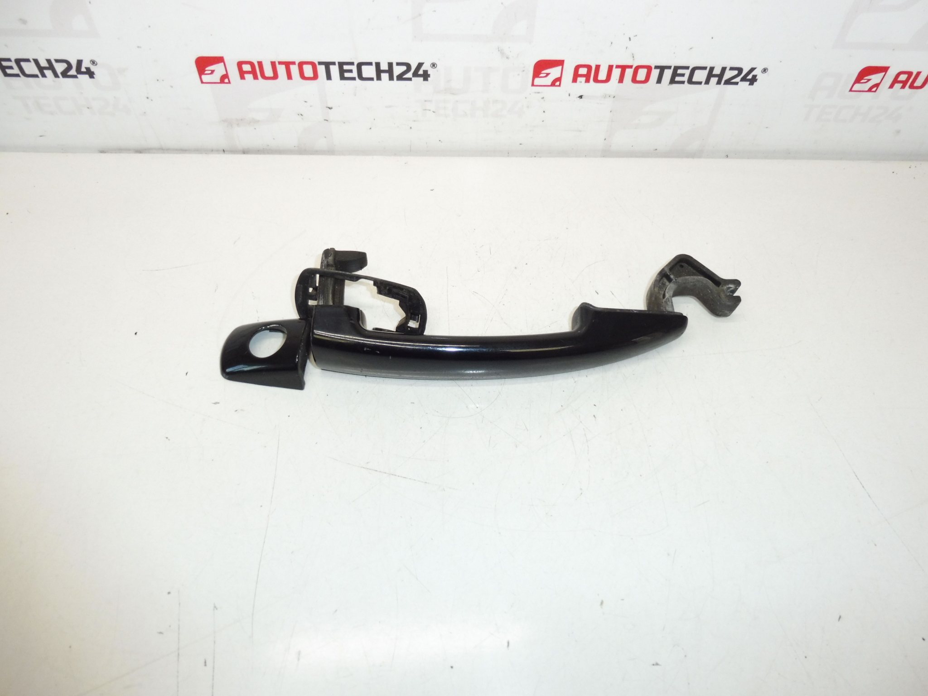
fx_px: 643
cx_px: 464
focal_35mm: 24
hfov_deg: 71.6
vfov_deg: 56.8
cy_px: 348
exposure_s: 1/160
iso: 200
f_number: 3.5
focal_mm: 4.3
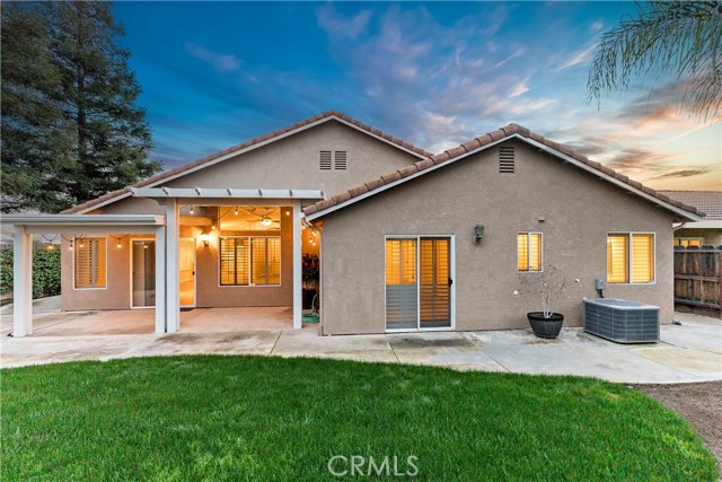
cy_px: 241
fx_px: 281
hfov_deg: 104.2
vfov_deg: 81.2
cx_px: 361
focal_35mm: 14
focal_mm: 14
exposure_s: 1/160
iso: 1250
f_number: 2.8
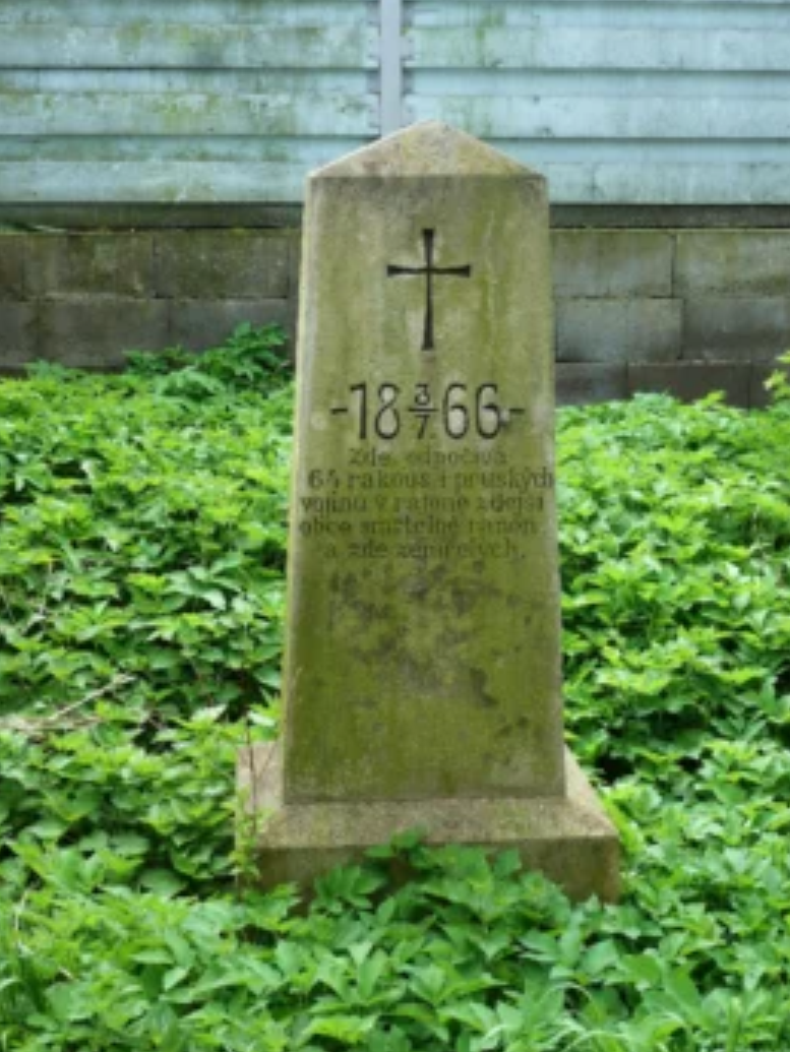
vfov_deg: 38.2
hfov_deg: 29.1
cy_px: 528
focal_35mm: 50
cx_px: 397
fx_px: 1521
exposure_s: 1/80
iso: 100
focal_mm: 8.7
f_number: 4.1
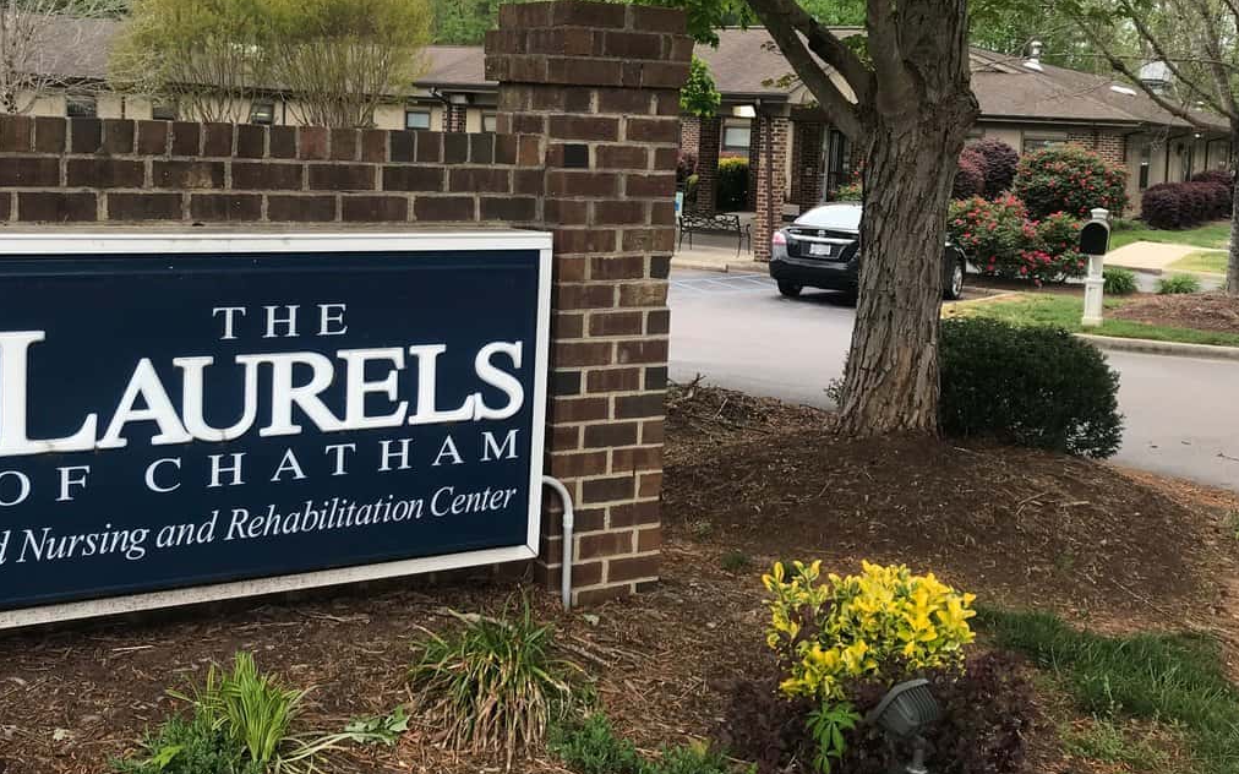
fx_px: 1485
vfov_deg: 29.0
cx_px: 582
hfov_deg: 45.3
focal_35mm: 44
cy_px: 253
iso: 20
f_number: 1.8
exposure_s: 1/334
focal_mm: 3.99
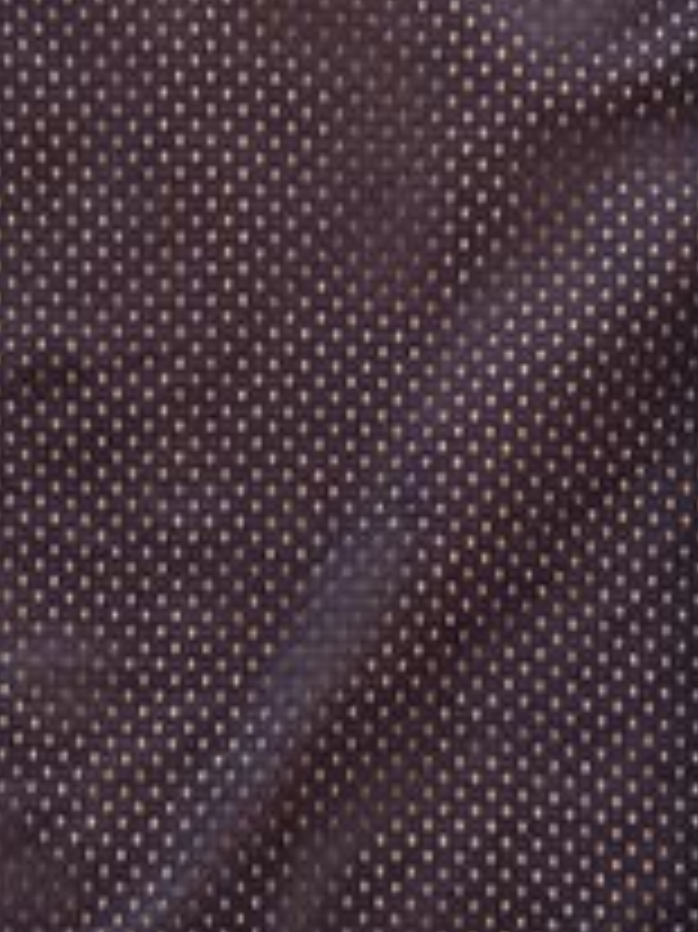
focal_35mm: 89
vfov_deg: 22.0
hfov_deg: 16.6
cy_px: 540
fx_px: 2395
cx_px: 288
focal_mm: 6.06
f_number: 1.6
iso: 100
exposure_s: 1/100
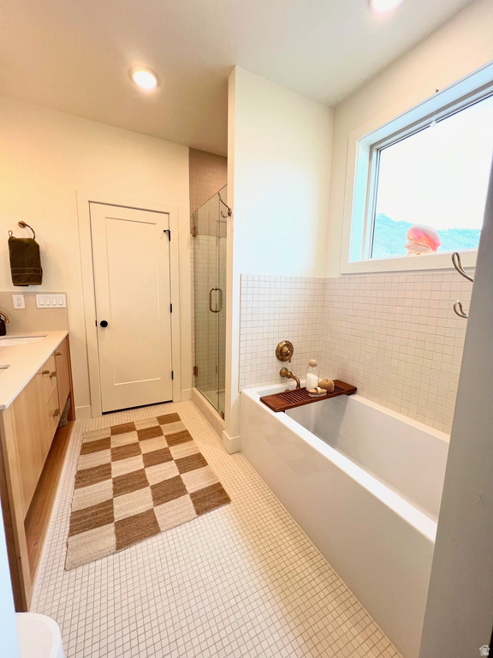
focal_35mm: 13
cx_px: 246
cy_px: 329
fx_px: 247
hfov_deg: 89.9
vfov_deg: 106.2
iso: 64
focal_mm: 1.57
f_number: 1.8
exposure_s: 1/120
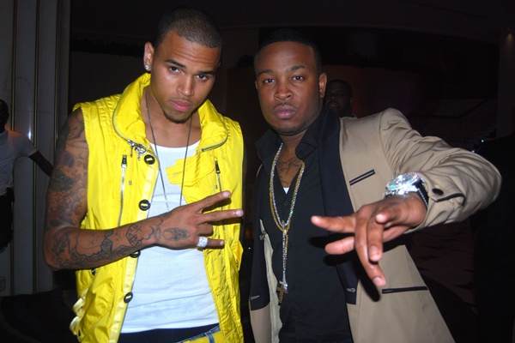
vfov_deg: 40.0
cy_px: 172
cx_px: 258
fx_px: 472
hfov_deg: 57.2
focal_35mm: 33
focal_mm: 22
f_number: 3.8
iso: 200
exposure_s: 1/60
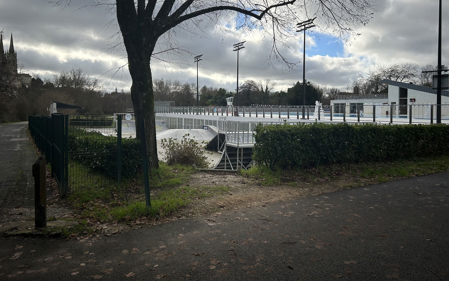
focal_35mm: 28
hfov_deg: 66.5
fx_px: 343
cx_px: 226
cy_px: 110
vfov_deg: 44.3
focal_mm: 5.7
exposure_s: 1/3831
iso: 50
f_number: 1.5
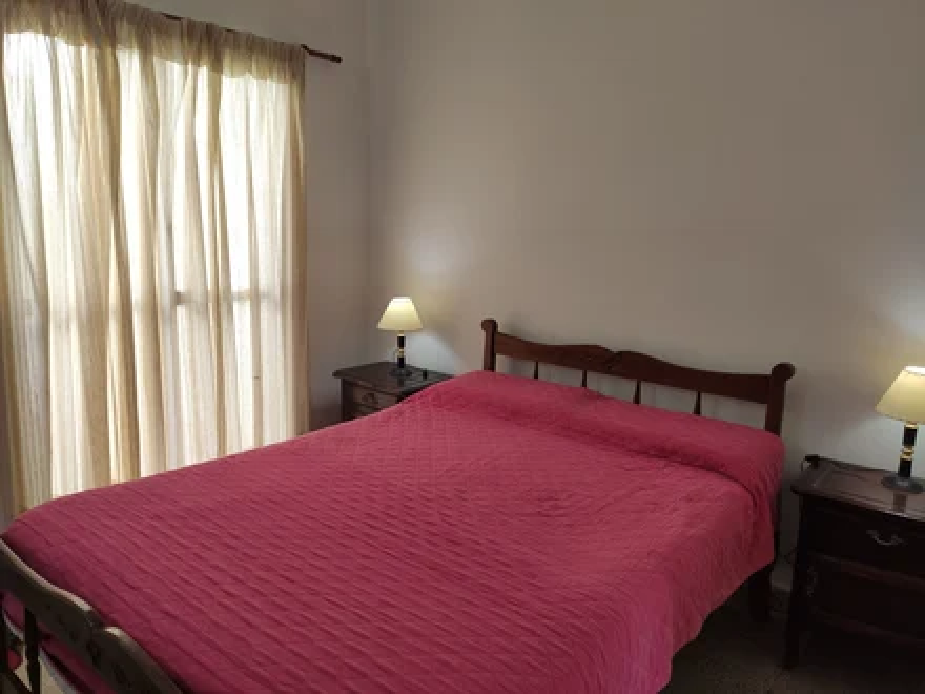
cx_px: 462
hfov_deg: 67.3
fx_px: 695
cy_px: 347
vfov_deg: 53.1
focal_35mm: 26
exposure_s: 1/100
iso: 120
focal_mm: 4.77
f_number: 1.75
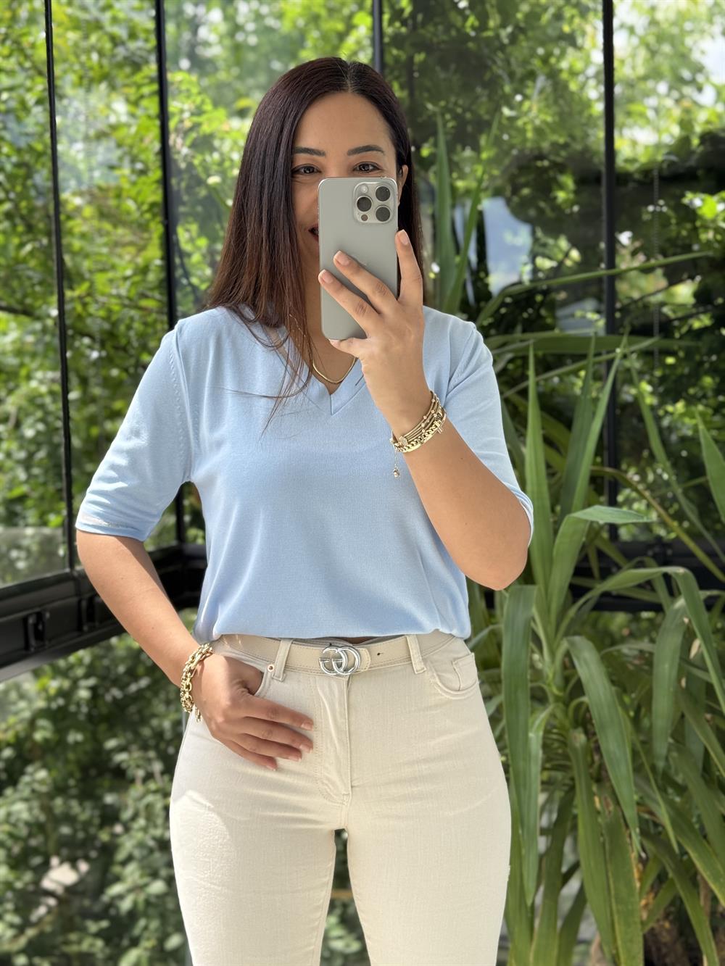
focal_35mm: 48
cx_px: 362
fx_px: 1340
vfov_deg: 39.7
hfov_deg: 30.3
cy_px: 483
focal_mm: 6.76
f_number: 1.78
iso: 64
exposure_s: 1/439
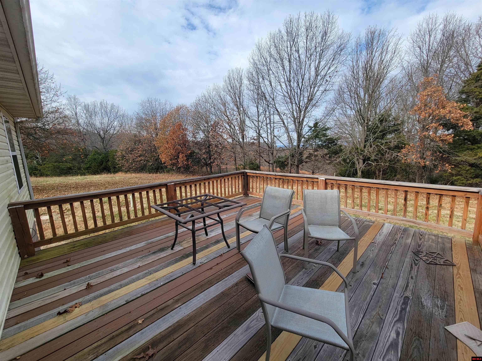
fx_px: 181
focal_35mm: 13
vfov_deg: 89.9
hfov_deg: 106.2
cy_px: 180
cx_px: 241
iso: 50
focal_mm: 2.2
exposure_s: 1/897
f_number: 2.2
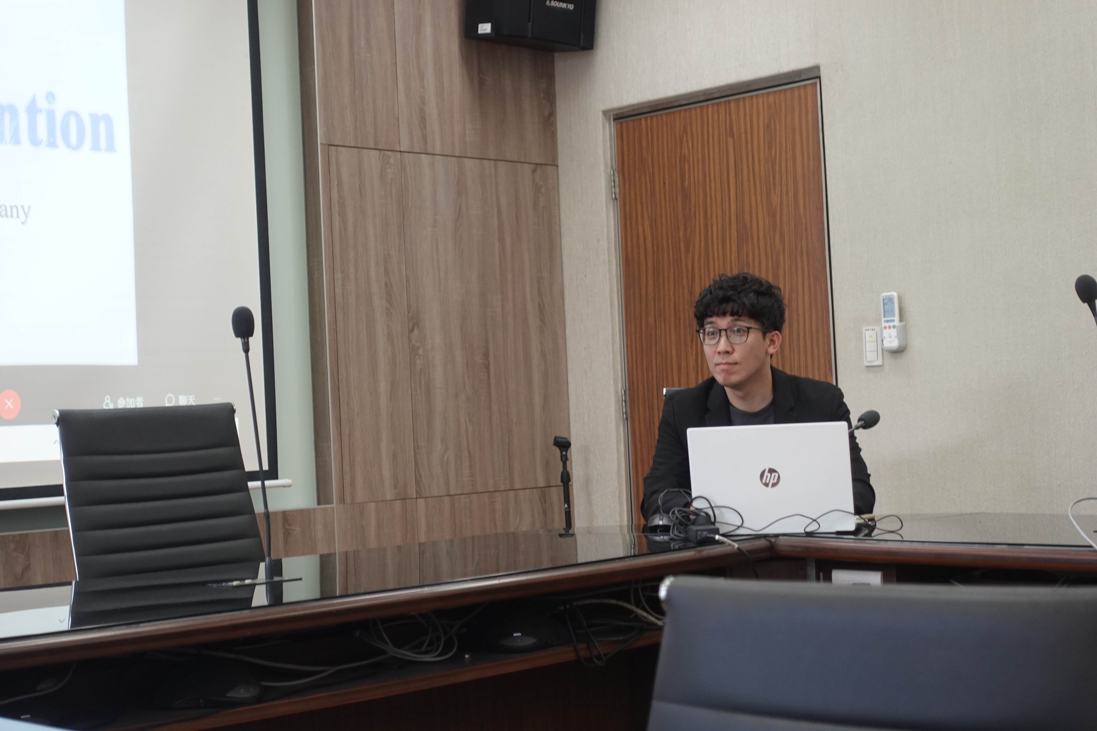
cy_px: 366
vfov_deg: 22.3
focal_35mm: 61
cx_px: 548
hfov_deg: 32.9
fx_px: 1859
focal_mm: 22.38
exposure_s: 1/80
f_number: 2.8
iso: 500
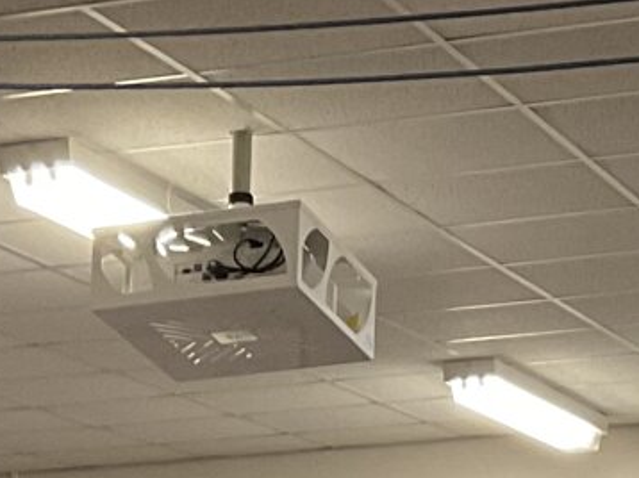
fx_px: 3062
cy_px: 1254
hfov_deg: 11.9
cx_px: 375
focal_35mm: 166
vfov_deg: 8.1
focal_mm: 3
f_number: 1.8
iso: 100
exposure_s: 1/60
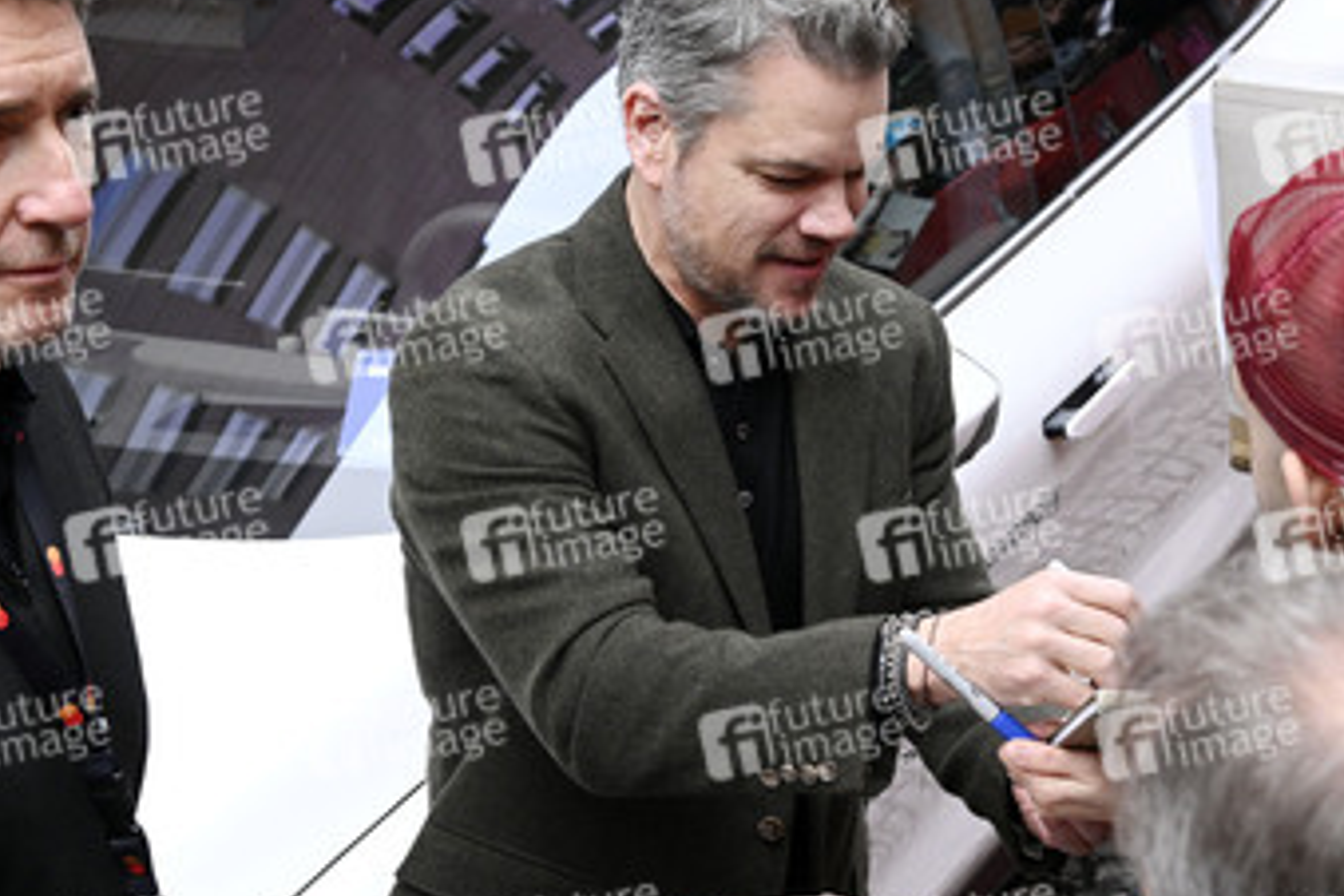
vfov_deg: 14.7
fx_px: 3472
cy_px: 436
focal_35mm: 93
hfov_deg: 21.9
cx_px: 854
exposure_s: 1/640
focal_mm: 70
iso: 5000
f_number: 10
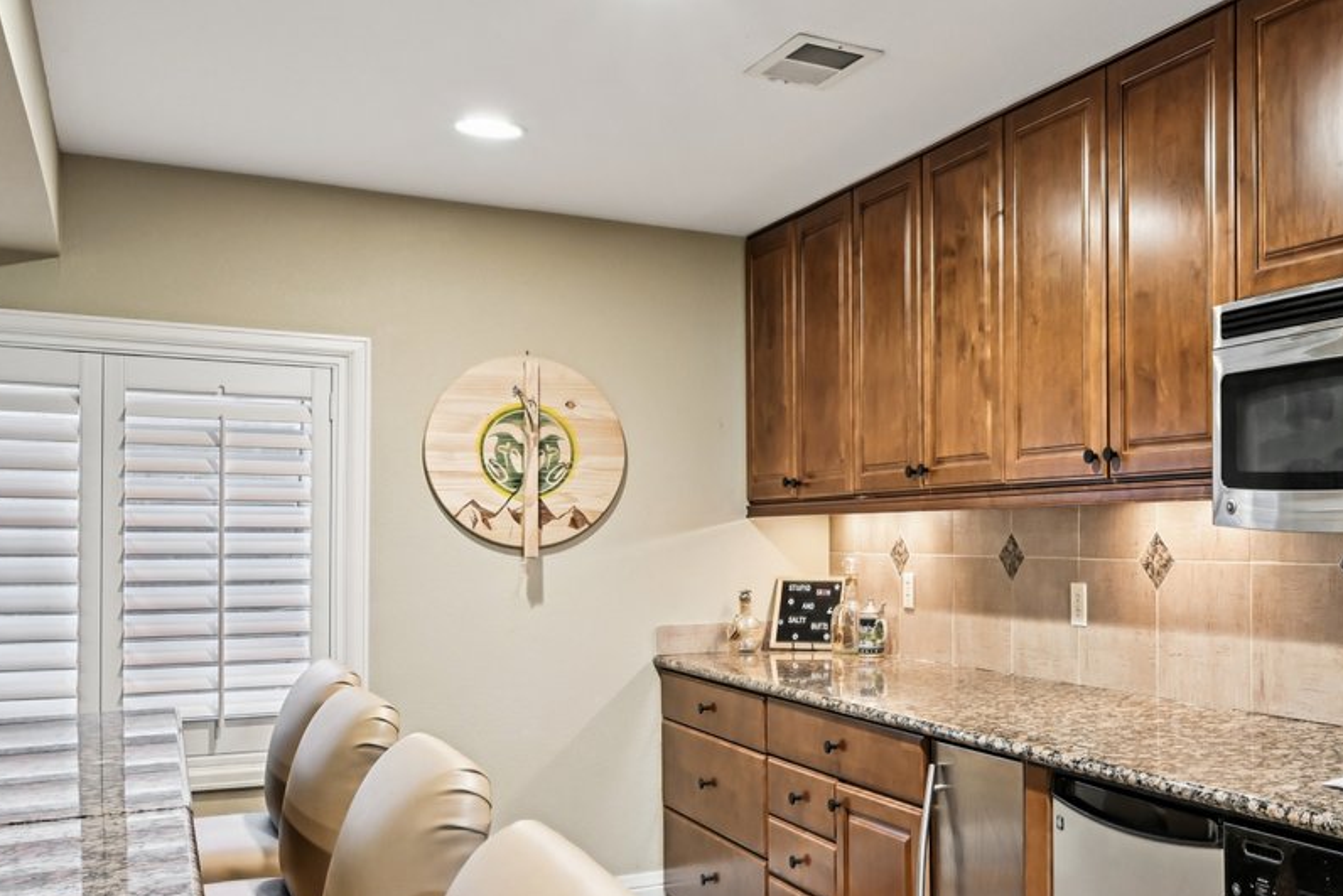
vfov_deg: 36.8
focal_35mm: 36
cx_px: 1027
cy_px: 502
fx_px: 1343
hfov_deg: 50.6
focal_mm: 14
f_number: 8
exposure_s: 1/3.33
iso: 400
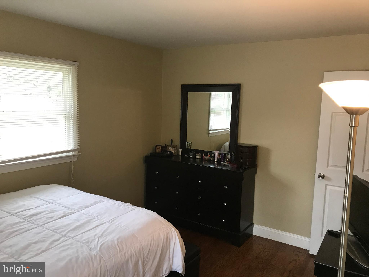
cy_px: 138
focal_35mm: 28
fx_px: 298
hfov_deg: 63.4
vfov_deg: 49.7
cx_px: 184
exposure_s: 1/30
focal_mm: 3.99
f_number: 1.8
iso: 40
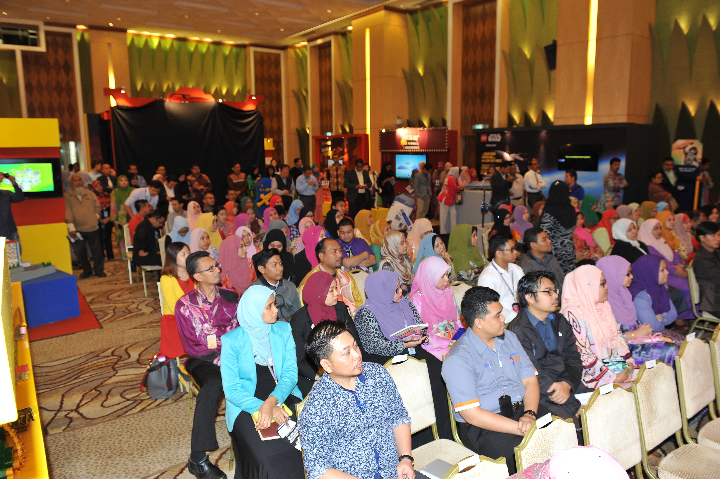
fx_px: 520
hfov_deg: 69.4
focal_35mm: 26
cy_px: 240
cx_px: 360
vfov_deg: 49.5
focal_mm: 26
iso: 640
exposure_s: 1/80
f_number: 4
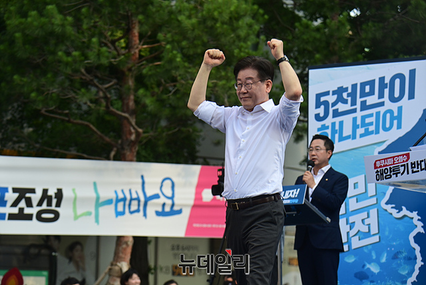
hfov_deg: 15.2
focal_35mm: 135
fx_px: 1598
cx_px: 213
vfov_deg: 10.2
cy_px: 142
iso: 250
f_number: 5.6
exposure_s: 1/250
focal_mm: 135
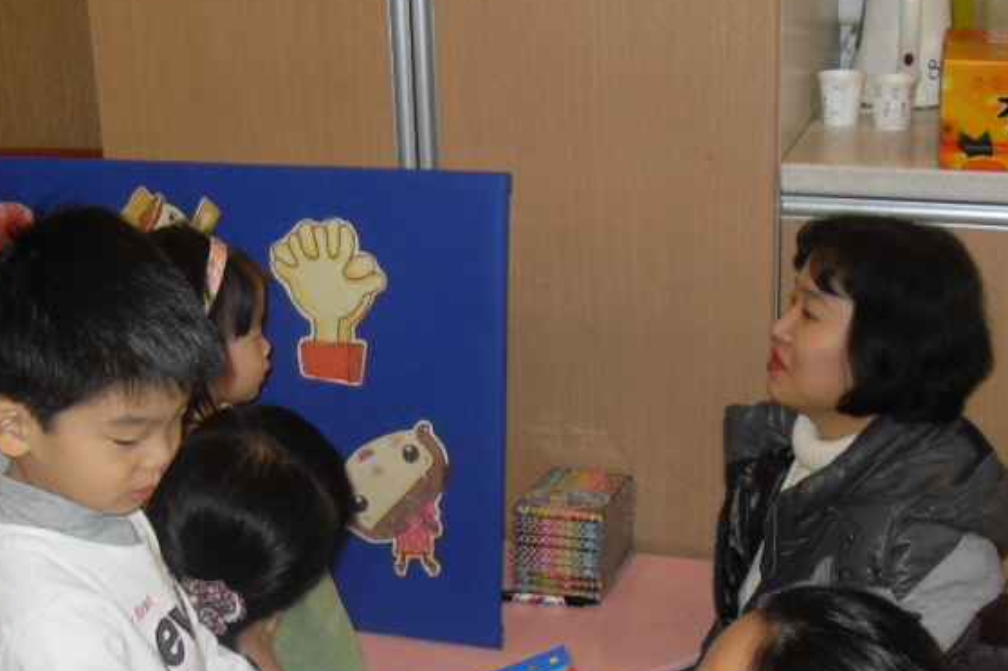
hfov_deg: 32.4
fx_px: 1735
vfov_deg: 21.7
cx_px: 525
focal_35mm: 62
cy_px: 495
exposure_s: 1/45
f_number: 2.8
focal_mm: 6.3
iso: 100
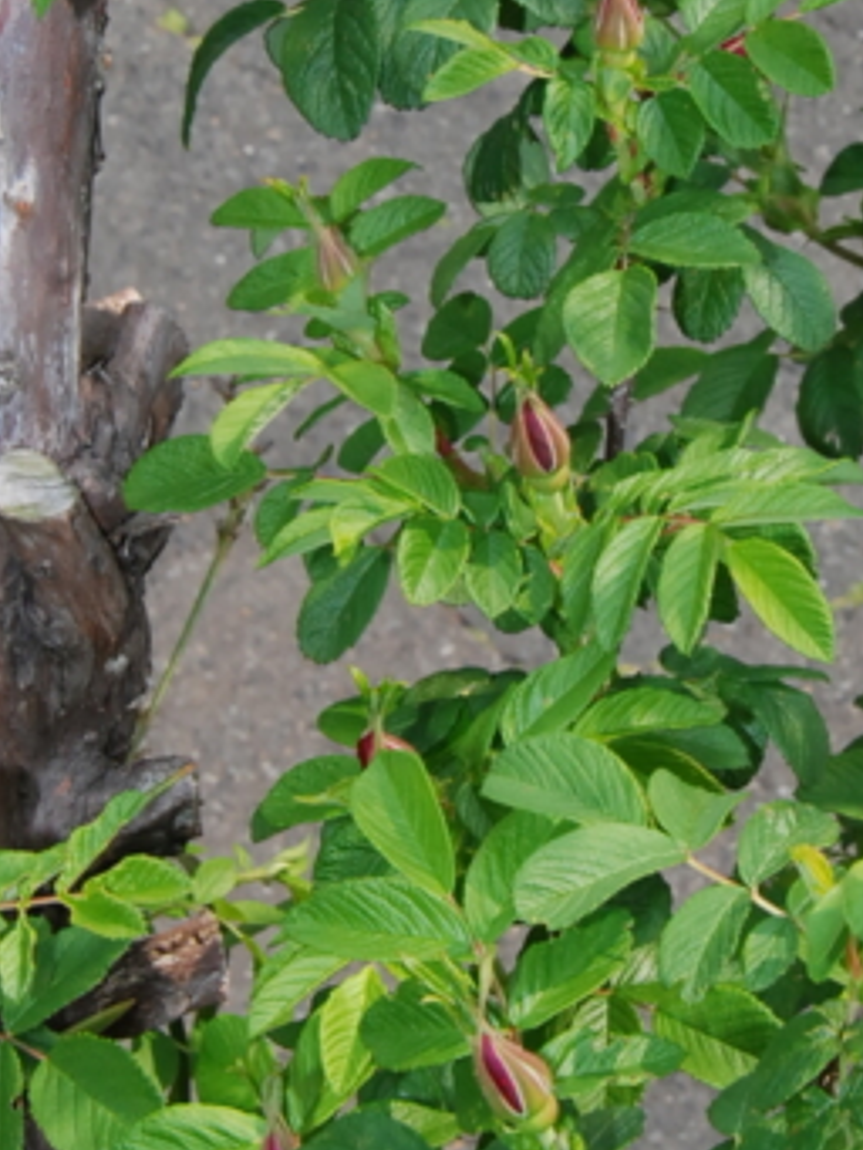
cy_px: 239
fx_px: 4950
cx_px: 543
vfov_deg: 13.2
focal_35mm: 149
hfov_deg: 10.0
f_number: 18
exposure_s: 1/200
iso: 800
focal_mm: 44
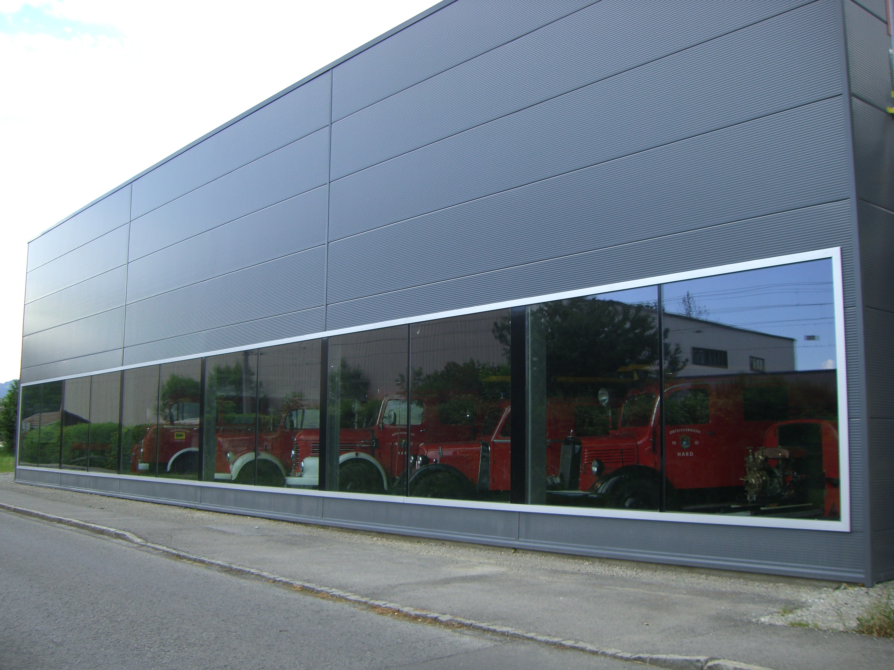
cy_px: 335
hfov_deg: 49.0
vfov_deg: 37.7
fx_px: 981
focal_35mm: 38
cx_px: 447
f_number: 2.7
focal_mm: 6.2
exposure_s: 1/200
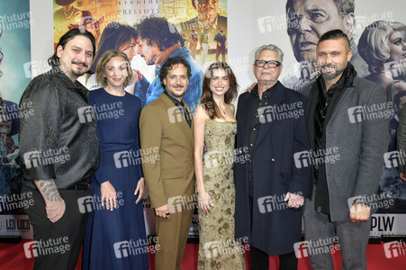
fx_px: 270
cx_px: 203
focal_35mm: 24
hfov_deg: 73.8
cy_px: 135
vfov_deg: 53.1
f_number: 7.1
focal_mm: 24
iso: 1600
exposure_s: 1/250
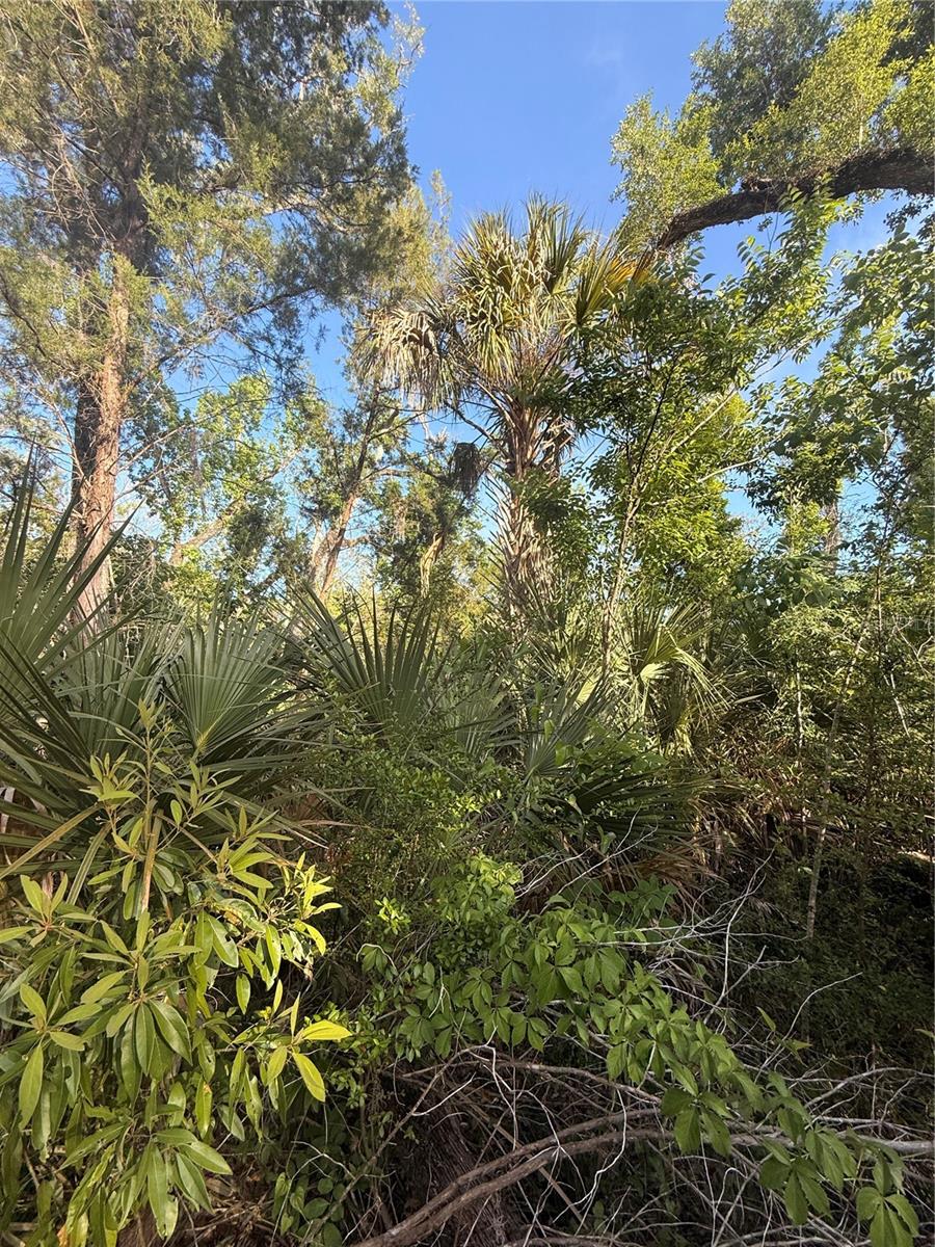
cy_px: 624
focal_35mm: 14
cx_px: 468
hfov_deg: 85.7
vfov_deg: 102.1
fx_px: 504
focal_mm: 2.22
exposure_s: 1/329
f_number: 2.2
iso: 50
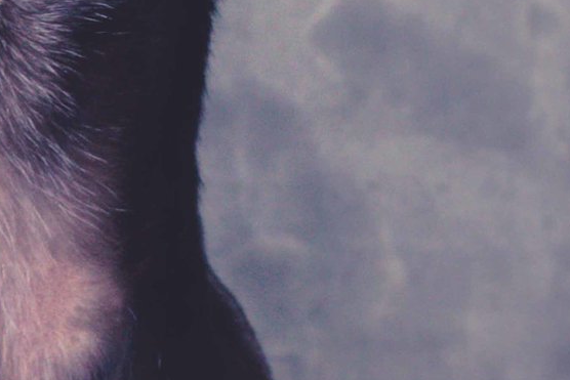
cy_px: -17
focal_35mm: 234
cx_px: 414
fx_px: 3706
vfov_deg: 5.9
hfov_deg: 8.8
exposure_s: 1/160
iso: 800
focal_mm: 52
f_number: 10
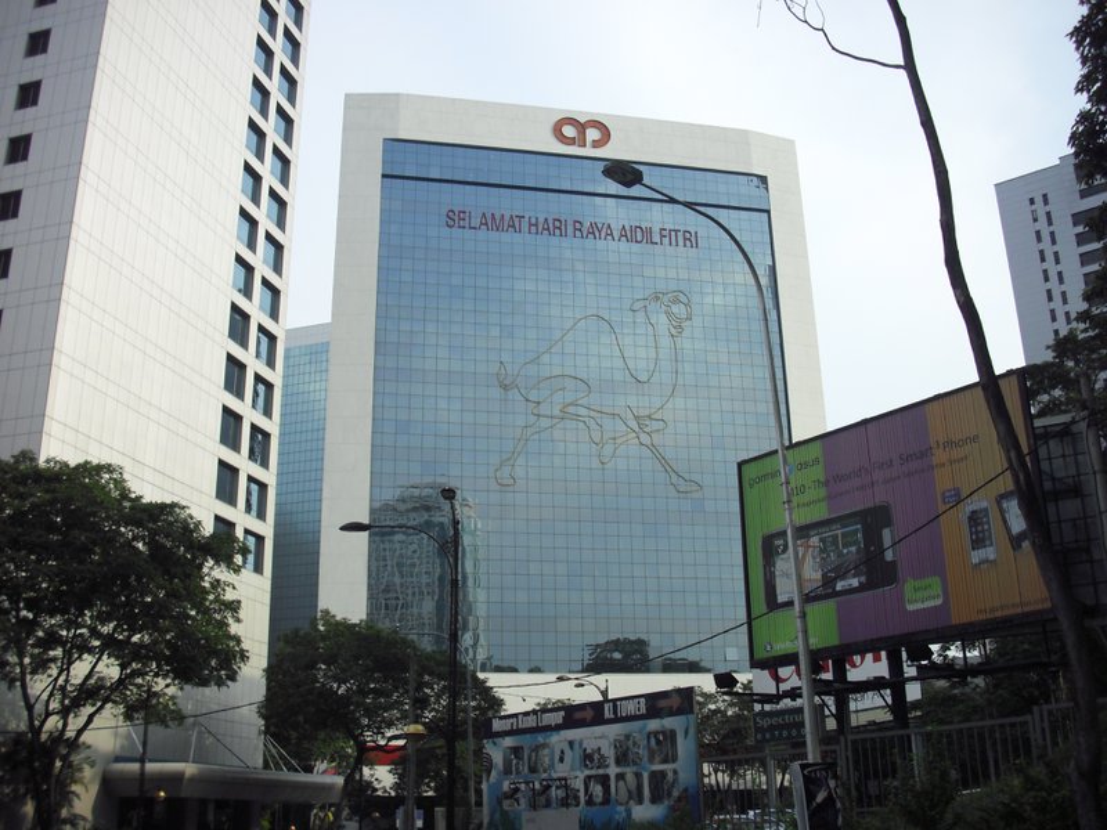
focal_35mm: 38
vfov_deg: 37.7
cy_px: 415
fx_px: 1215
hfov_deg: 49.0
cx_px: 554
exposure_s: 1/125
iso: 100
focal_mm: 6.2
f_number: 8
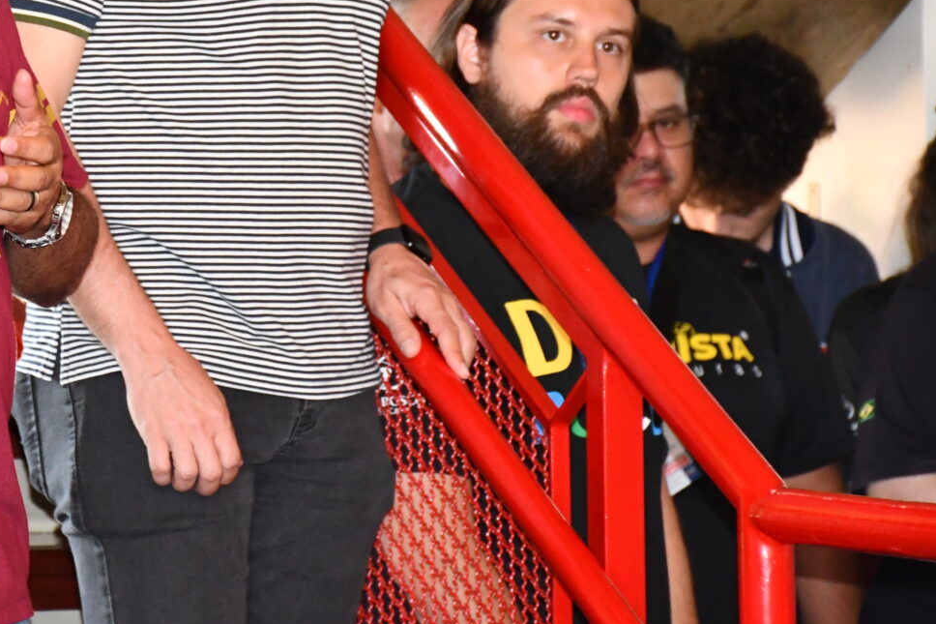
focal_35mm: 252
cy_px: 32
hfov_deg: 8.1
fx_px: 6550
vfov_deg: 5.4
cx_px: 17
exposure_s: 1/60
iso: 2200
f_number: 5.3
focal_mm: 85
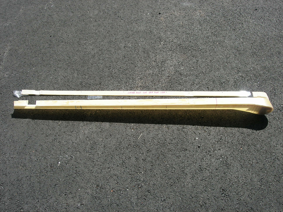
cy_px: 106
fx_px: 311
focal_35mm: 38
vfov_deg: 37.7
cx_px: 142
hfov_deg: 49.0
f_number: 4.8
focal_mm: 7.8
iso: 64
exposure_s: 1/392
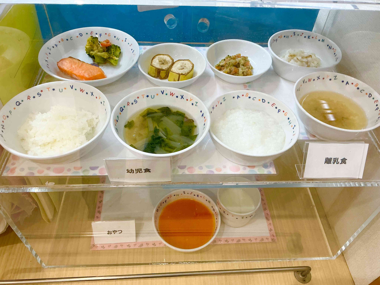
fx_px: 318
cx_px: 190
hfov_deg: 61.7
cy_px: 142
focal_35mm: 29
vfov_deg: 48.2
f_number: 1.8
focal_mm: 3
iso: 64
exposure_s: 1/60
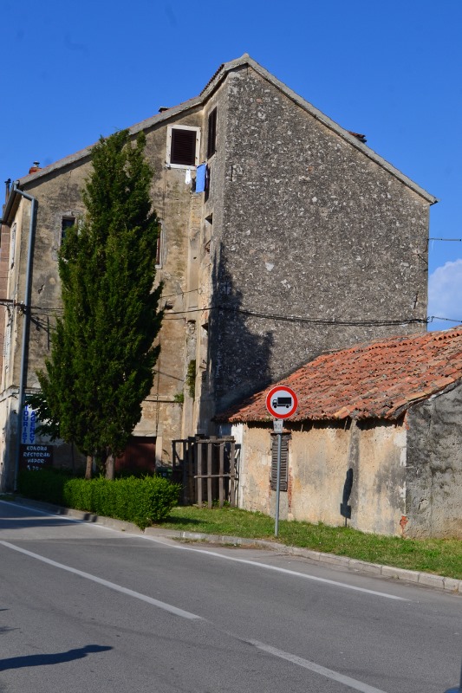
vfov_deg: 36.9
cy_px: 346
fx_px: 1040
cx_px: 231
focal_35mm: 54
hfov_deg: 25.0
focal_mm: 36
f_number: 11
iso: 320
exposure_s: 1/500
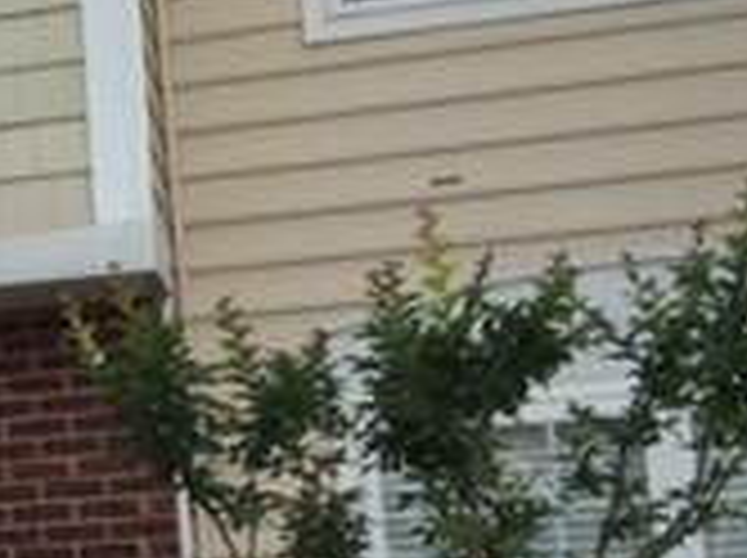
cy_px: 405
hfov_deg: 15.2
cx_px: -598
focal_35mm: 112
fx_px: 2413
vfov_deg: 13.2
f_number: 2.2
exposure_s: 1/1582
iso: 32
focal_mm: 4.15
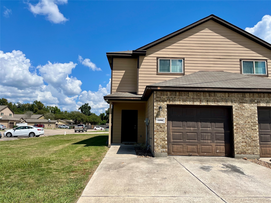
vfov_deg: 53.1
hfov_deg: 67.3
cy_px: 102
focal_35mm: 26
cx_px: 136
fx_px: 204
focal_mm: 5.1
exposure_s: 1/4854
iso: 50
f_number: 1.6
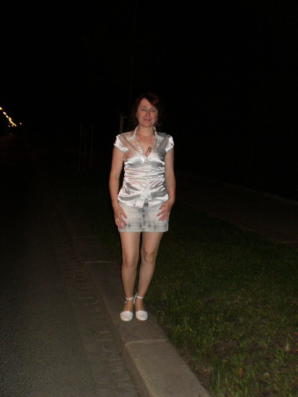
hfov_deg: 39.7
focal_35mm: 36
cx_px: 149
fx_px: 413
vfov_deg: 51.4
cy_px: 198
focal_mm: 6.3
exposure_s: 1/30
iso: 200
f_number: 3.1
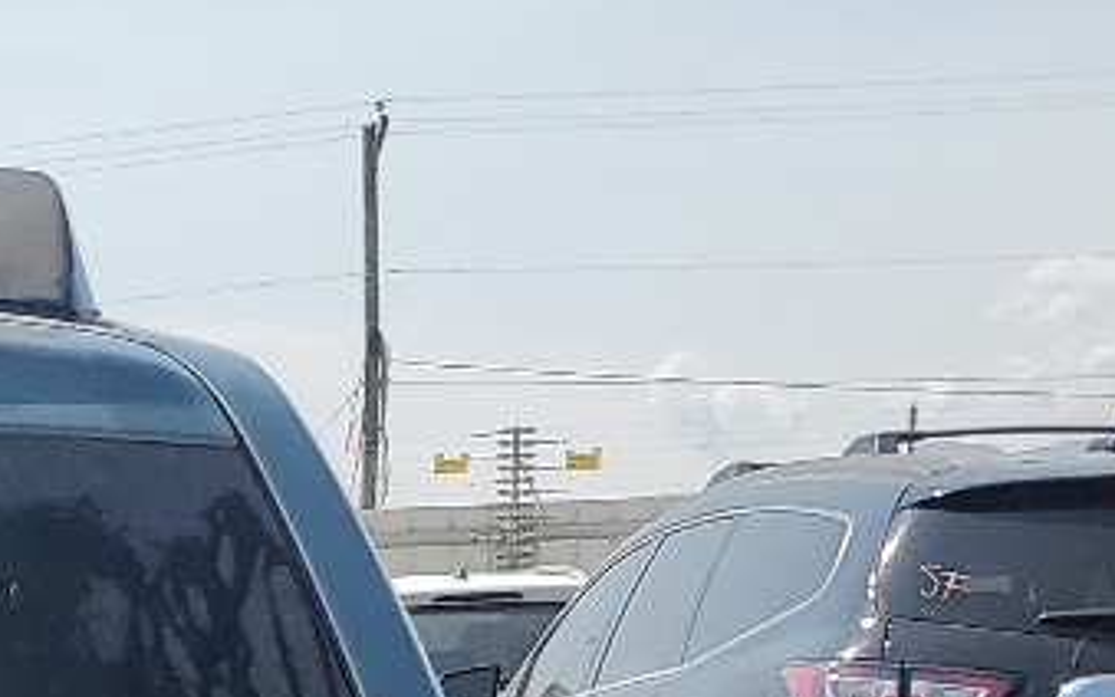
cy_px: 1641
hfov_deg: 15.1
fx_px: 3951
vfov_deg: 9.1
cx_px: -477
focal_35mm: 130
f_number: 1.5
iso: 50
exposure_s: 1/3333
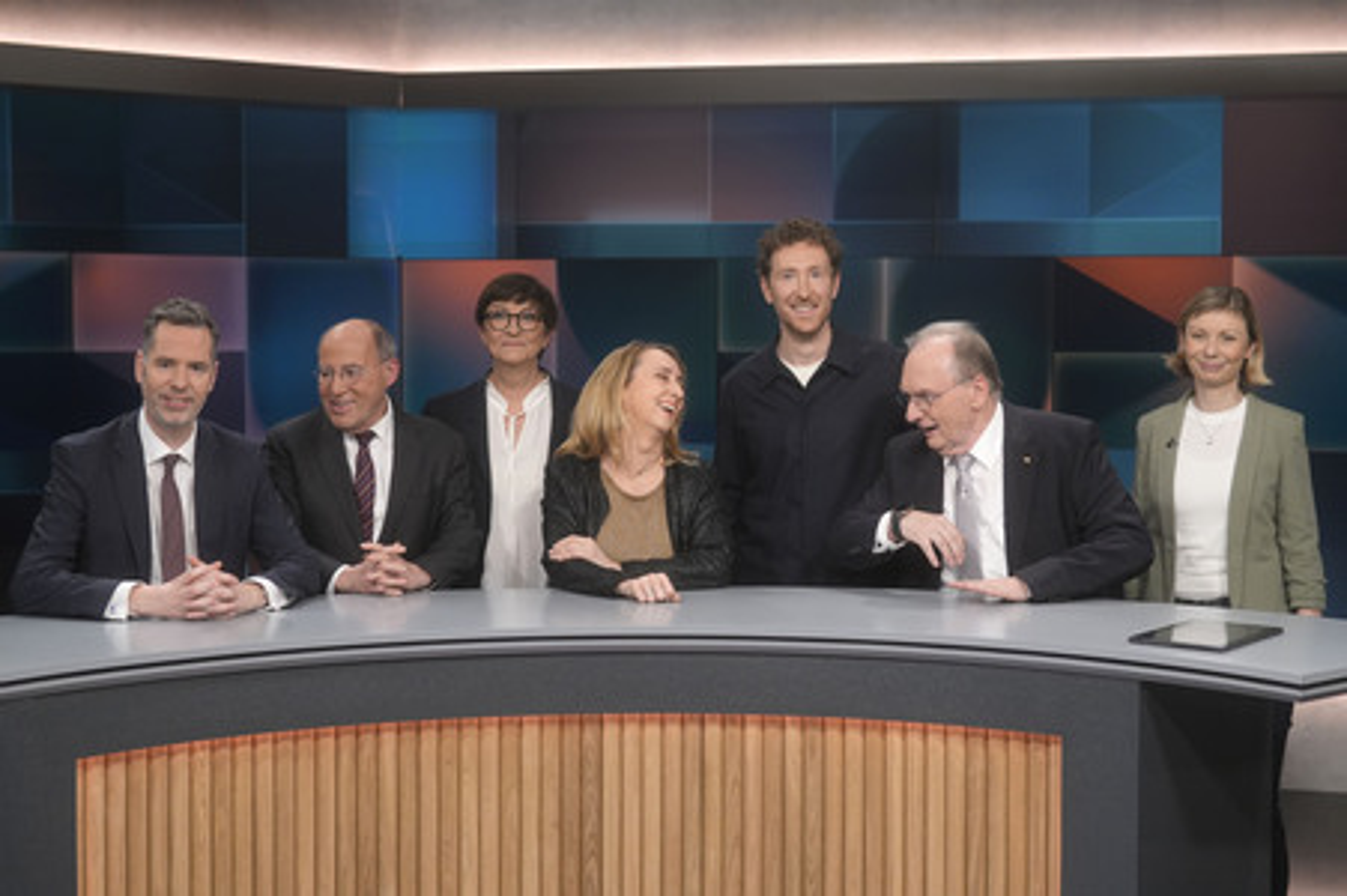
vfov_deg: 29.8
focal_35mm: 45
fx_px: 1682
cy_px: 448
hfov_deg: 43.6
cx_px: 674
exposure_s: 1/320
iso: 640
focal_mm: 30
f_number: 2.2
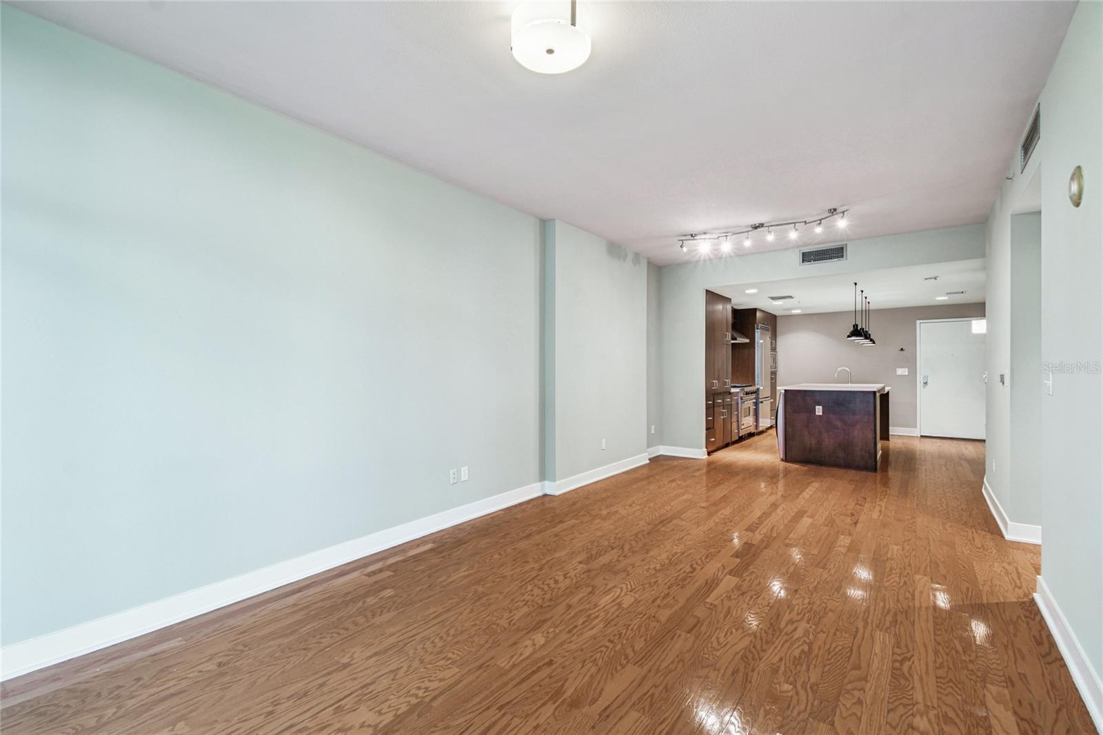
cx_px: 552
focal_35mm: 15
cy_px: 368
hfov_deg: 100.4
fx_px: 459
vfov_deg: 77.3
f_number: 7.1
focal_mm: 10
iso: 100
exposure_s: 1/6
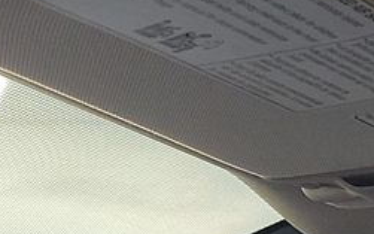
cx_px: 961
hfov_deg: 10.6
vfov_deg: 8.1
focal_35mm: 162
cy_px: 168
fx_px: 1652
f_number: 1.8
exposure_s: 1/59
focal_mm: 6.7
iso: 73
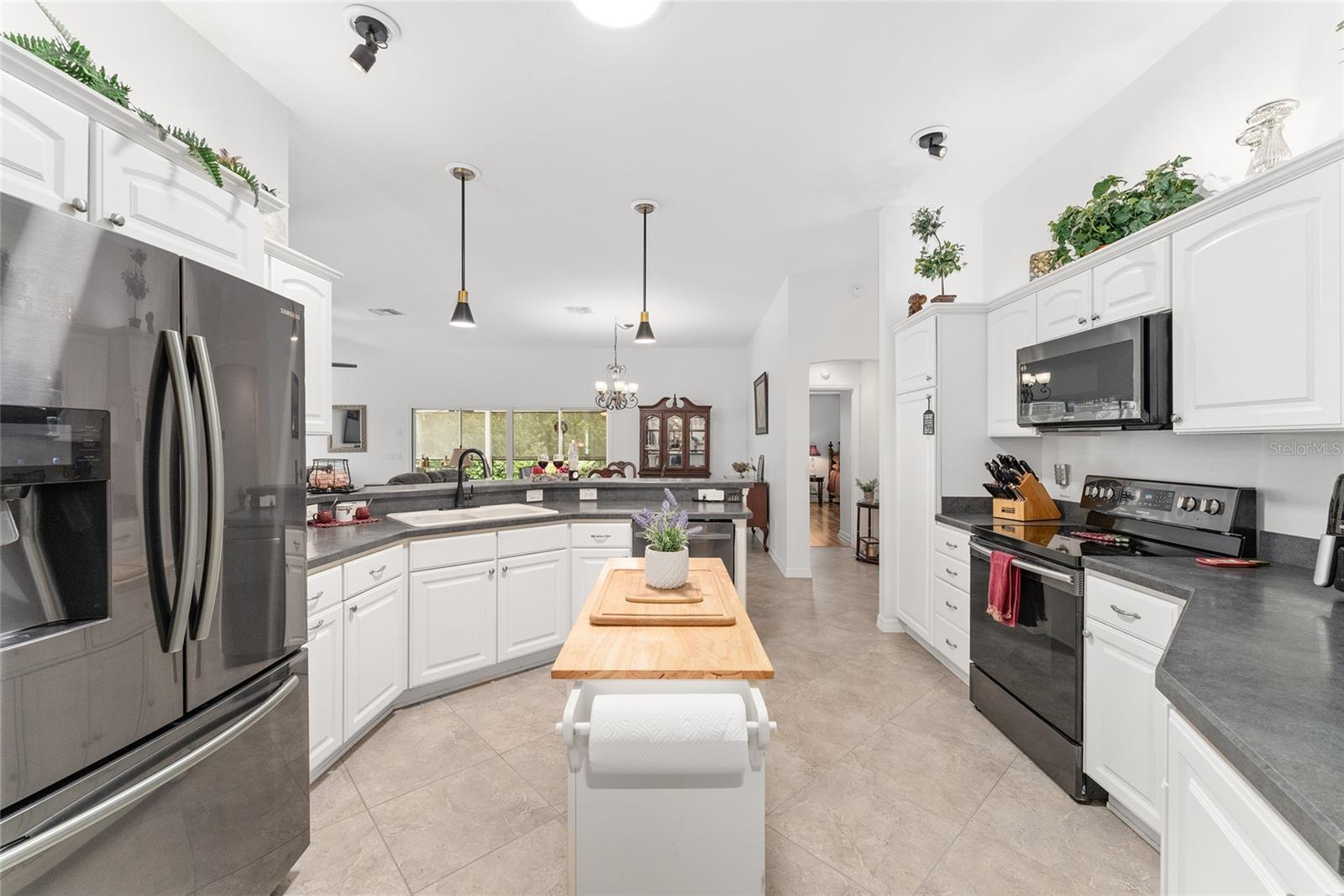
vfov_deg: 81.2
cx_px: 672
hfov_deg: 104.3
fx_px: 523
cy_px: 448
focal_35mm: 14
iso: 320
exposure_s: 1/13
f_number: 8
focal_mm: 14
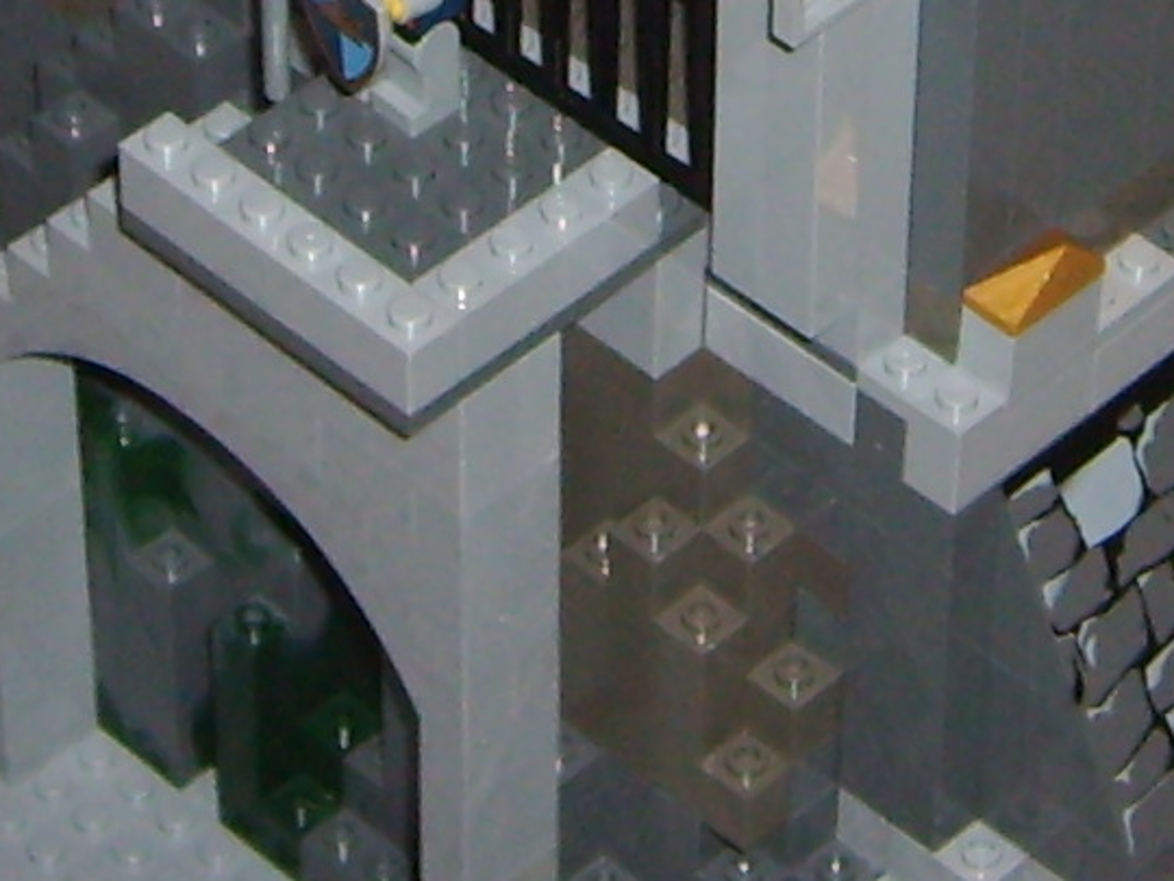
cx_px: 689
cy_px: -539
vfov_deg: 8.7
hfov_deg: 11.9
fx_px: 5630
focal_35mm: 166
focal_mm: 5.8
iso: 100
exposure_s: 1/45
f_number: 2.8
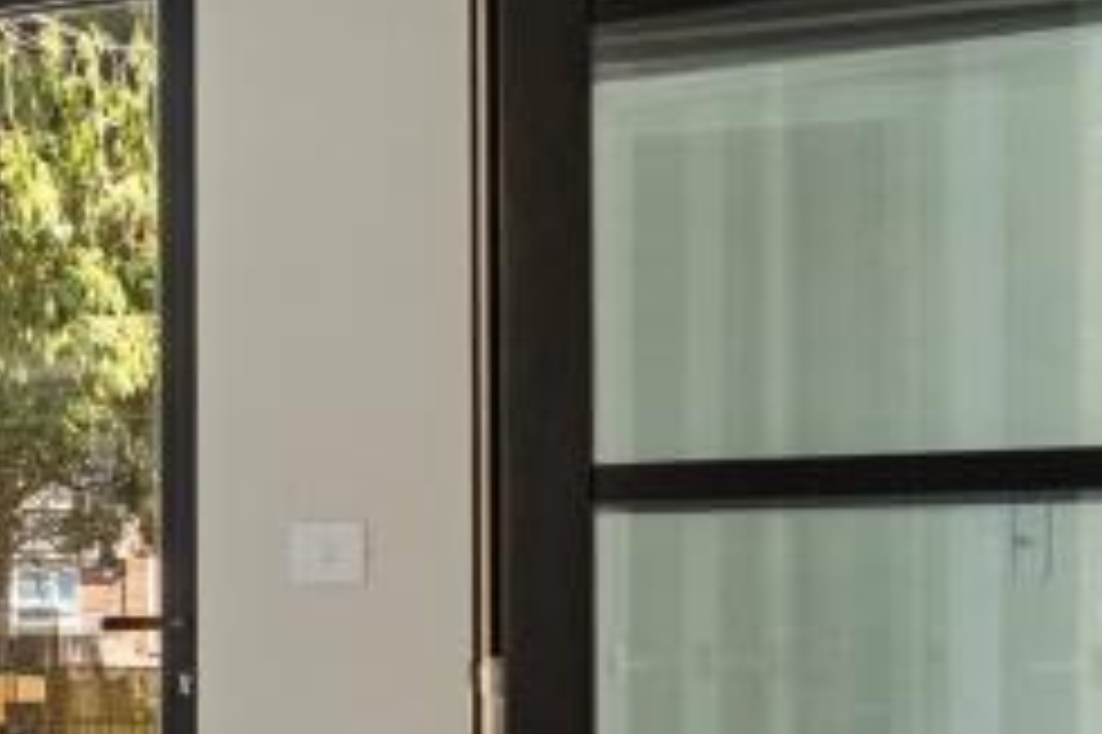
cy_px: 651
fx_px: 2049
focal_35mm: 67
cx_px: -1089
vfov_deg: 19.9
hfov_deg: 18.9
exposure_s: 1/200
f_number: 5.6
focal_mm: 16
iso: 320
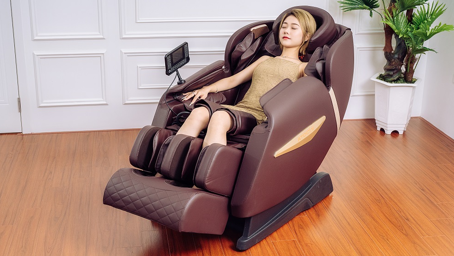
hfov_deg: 39.9
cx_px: 227
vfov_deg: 23.0
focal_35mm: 52
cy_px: 119
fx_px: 626
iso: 400
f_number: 5.6
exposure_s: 1/125
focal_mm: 49
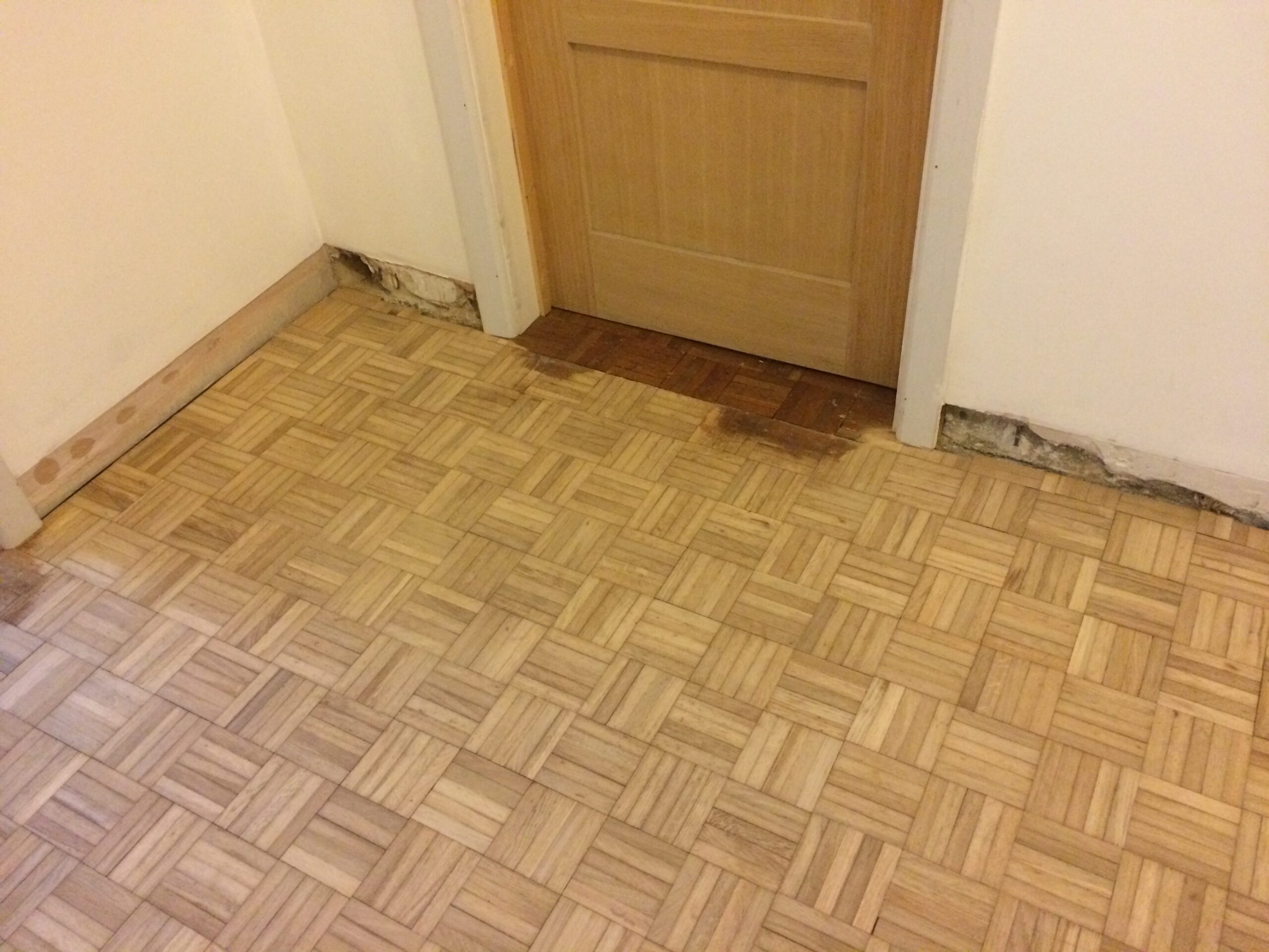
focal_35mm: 29
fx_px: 1063
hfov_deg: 61.7
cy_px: 476
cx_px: 634
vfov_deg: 48.2
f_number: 2.2
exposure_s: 1/25
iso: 320
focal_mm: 4.15
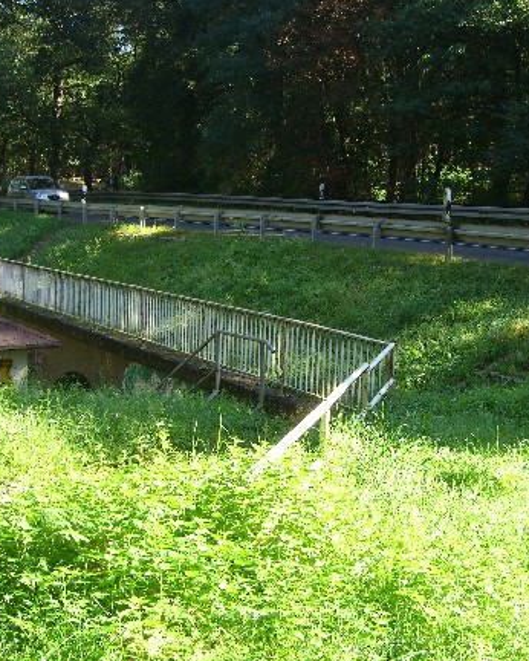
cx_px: 325
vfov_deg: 37.3
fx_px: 978
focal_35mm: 50
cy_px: 331
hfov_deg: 30.2
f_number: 2.8
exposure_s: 1/160
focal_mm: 7.9
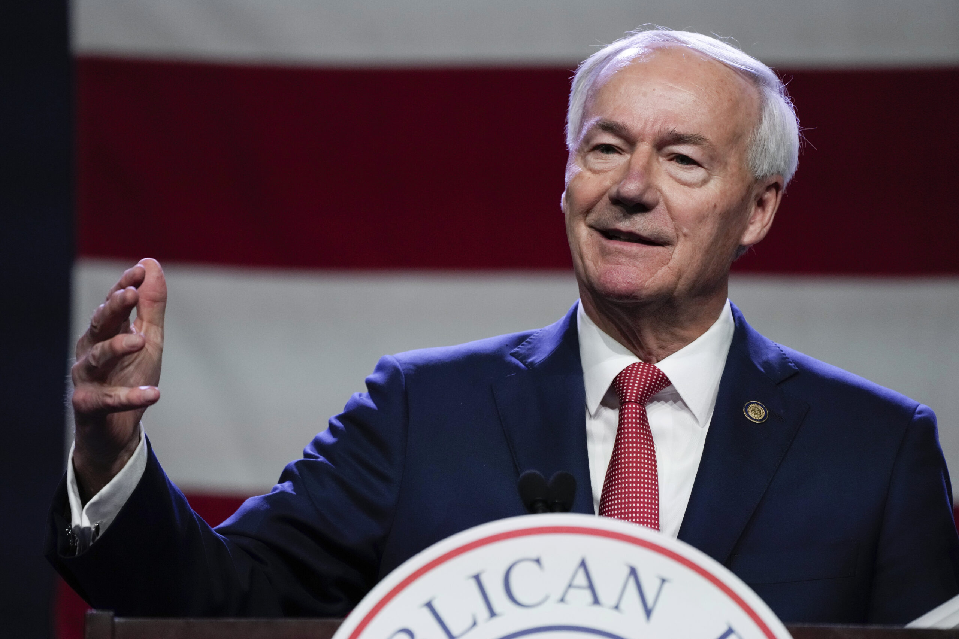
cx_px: 480
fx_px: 9856
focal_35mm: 370
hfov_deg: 5.6
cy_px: 320
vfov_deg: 3.7
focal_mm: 370
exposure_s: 1/500
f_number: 5.6
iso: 3200
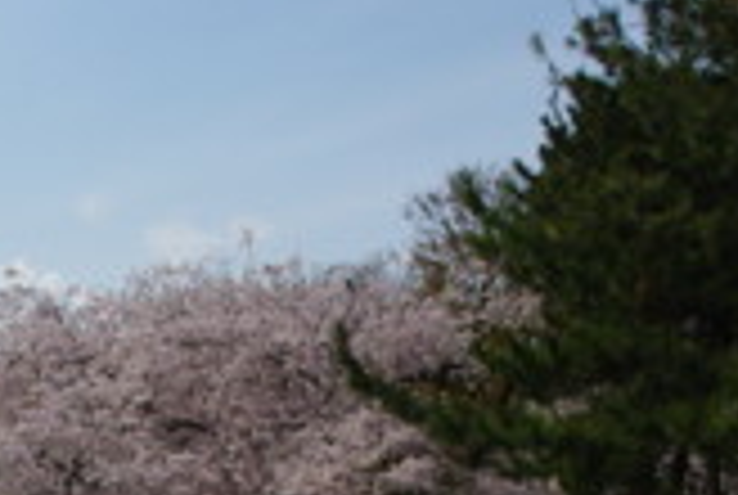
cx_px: 63
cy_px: 655
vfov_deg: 15.3
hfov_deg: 23.2
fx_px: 1746
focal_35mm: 85
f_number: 11
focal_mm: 21.25
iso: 100
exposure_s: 1/180
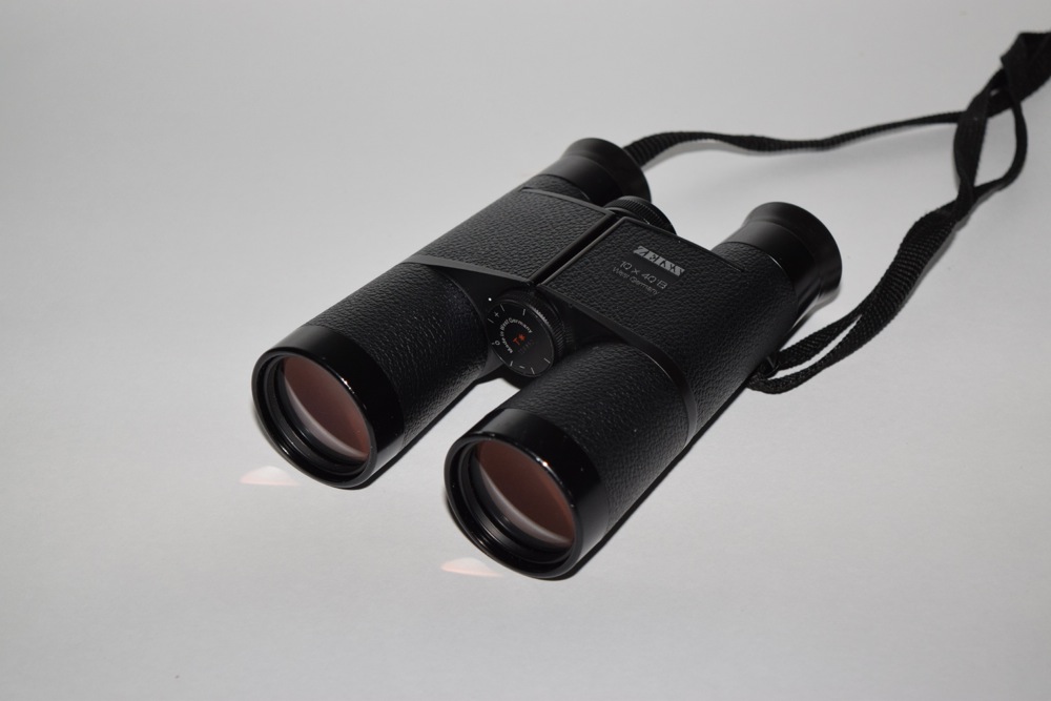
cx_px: 526
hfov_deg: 24.6
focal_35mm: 82
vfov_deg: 16.6
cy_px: 350
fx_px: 2409
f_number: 5.6
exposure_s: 1/200
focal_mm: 55
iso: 800
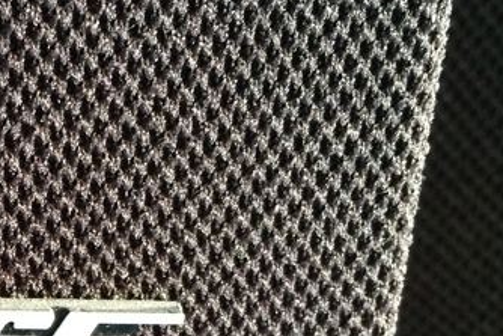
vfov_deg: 15.8
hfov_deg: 22.7
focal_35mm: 84
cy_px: 376
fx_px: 1174
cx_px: -57
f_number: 2.2
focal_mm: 4.12
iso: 320
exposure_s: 1/24
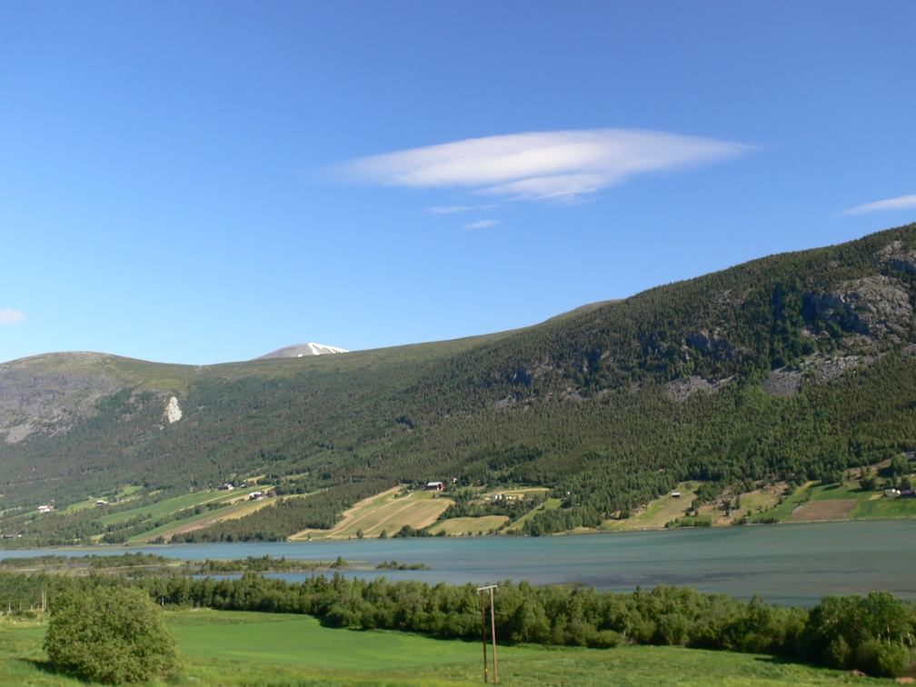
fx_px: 979
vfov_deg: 38.7
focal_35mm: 37
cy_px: 344
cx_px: 458
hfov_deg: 50.1
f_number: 4
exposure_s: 1/100
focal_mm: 7.9
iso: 80
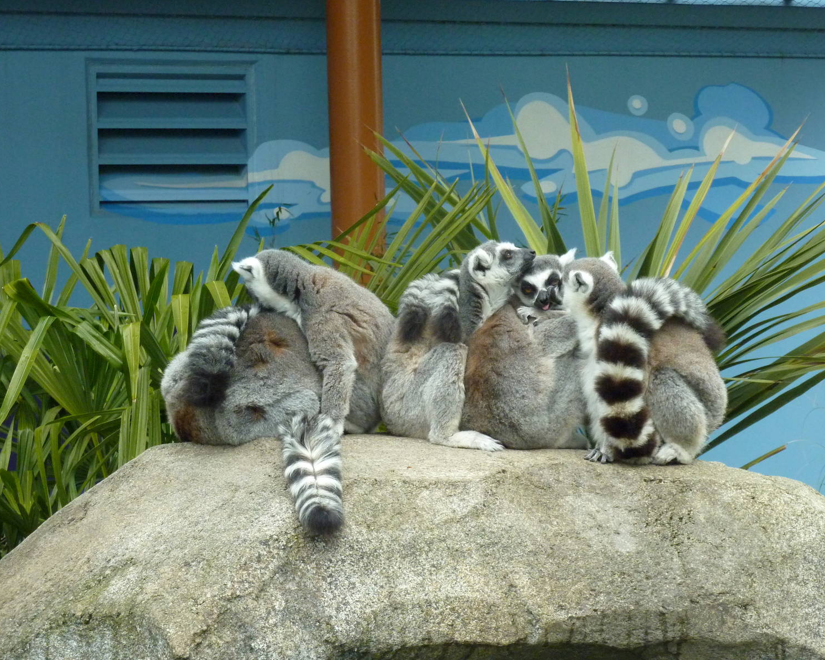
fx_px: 2833
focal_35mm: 116
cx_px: 426
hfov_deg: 16.6
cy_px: 331
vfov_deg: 13.3
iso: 400
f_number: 4.4
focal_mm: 18.2
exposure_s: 1/320
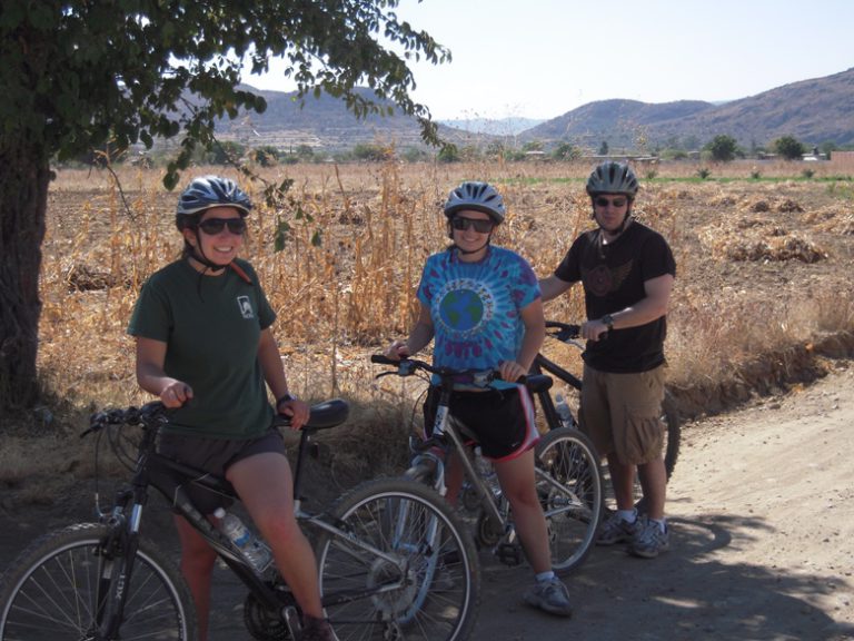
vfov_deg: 21.3
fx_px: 1702
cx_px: 427
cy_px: 320
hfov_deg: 28.2
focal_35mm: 69
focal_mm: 12.3
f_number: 4.2
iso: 100
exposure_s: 1/500
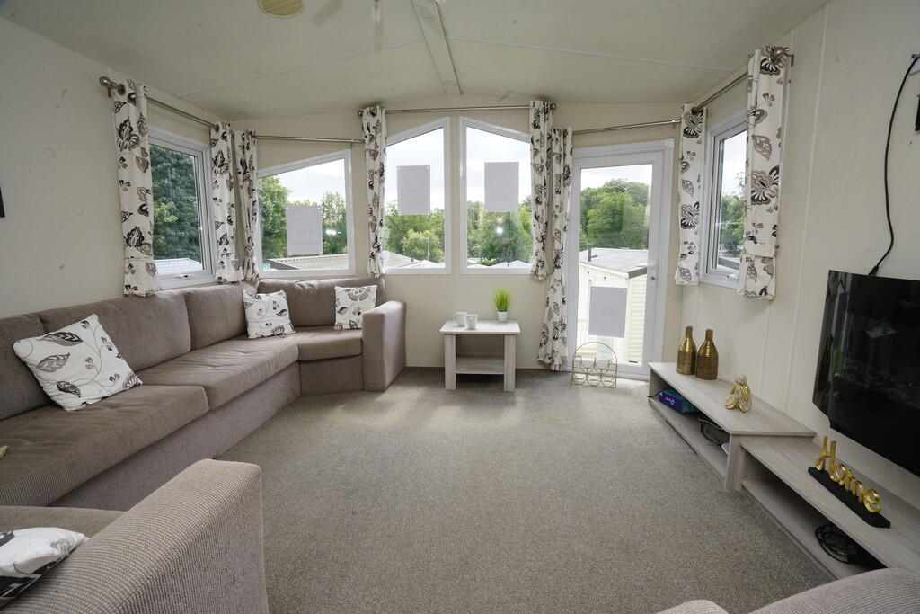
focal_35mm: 16
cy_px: 307
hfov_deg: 96.7
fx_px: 409
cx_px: 460
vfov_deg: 73.8
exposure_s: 1/60
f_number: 18
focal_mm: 16
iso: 800
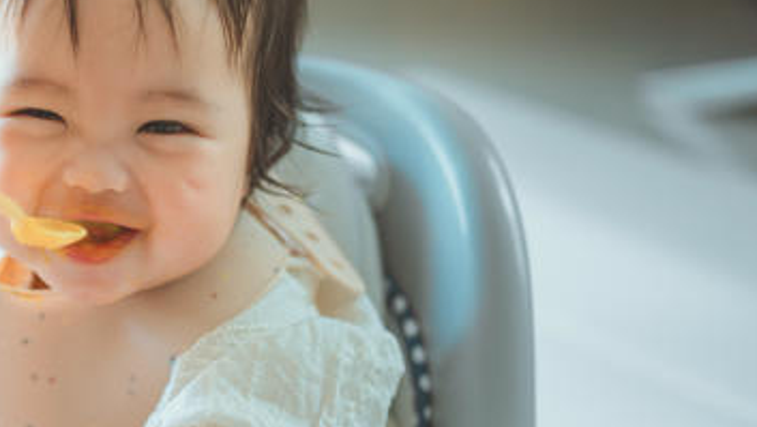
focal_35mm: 83
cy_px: 349
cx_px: 28
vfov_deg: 14.5
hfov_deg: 24.6
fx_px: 1667
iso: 400
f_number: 1.4
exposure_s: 1/160
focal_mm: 35
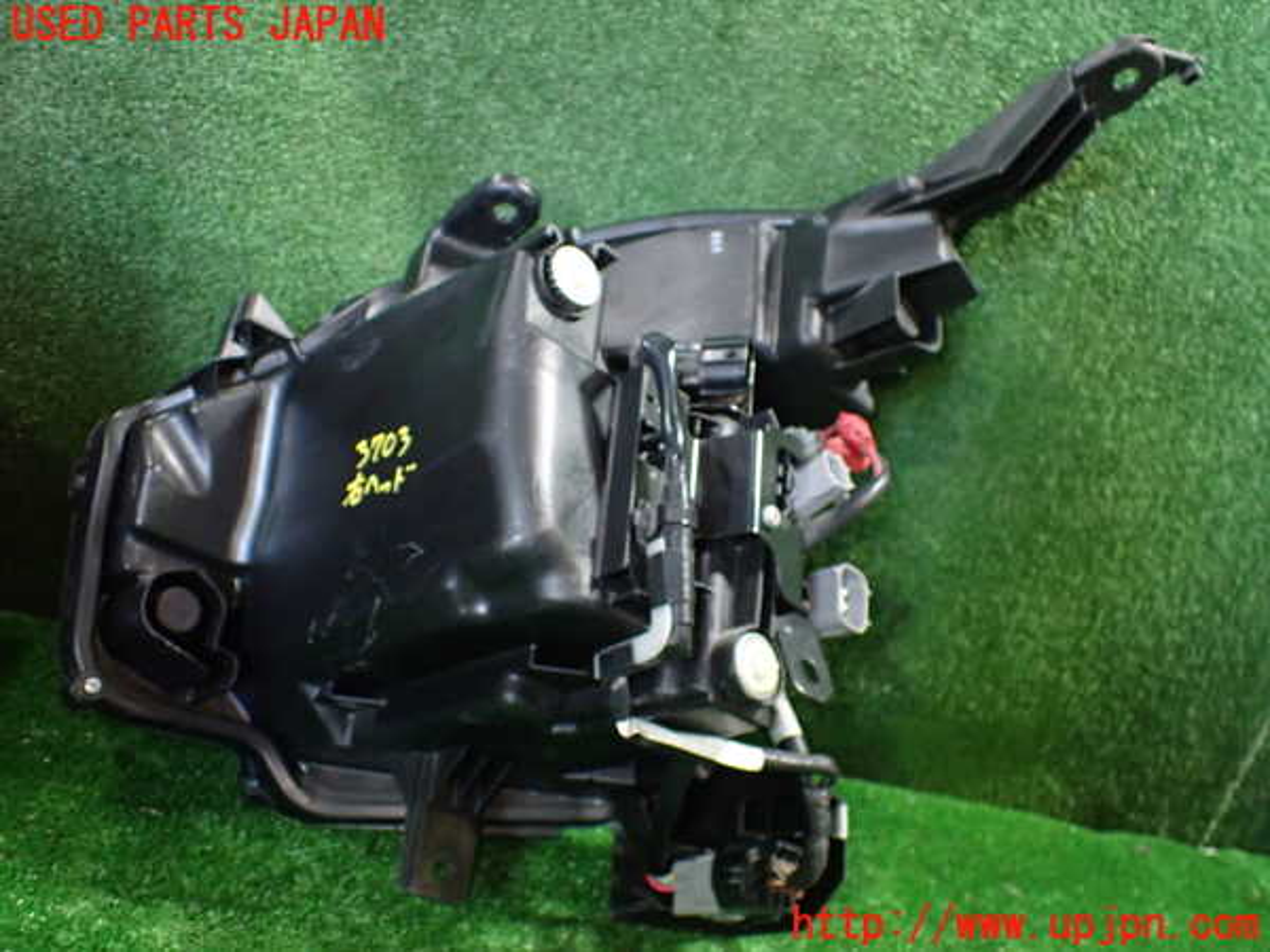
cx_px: 635
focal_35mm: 30
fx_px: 1101
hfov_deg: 60.0
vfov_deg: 46.8
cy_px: 476
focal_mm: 5.4
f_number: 2.3
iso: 800
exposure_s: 1/60
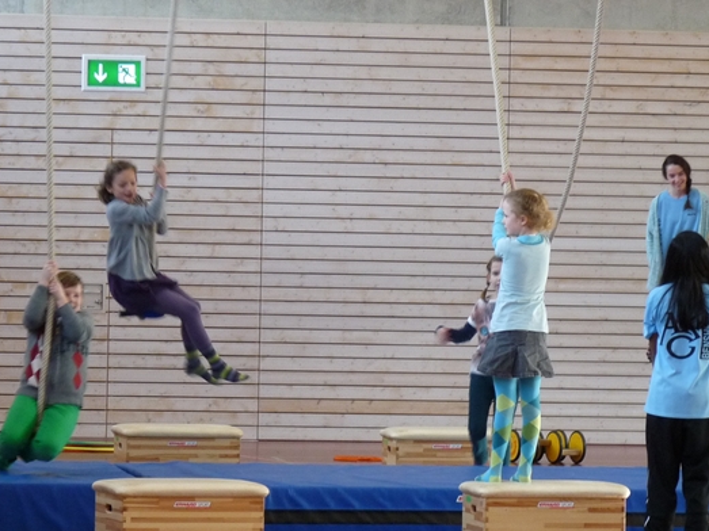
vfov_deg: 7.0
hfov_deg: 9.4
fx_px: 4321
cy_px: 272
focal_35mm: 211
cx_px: 332
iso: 250
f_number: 3.6
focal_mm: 23
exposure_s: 1/40
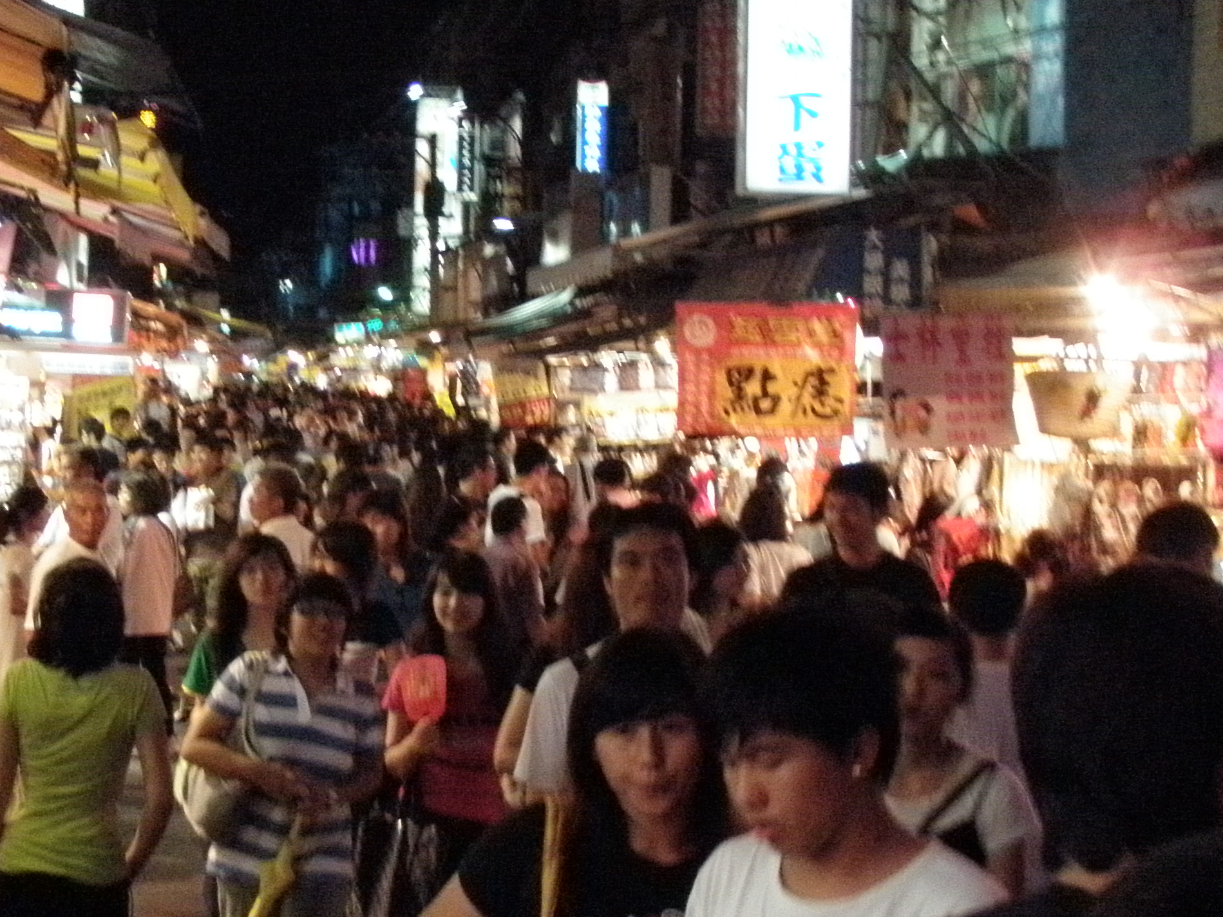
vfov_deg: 20.2
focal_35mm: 73
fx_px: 2579
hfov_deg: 26.5
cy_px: 402
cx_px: 386
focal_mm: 6.7
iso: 800
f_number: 3.5
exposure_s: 1/50
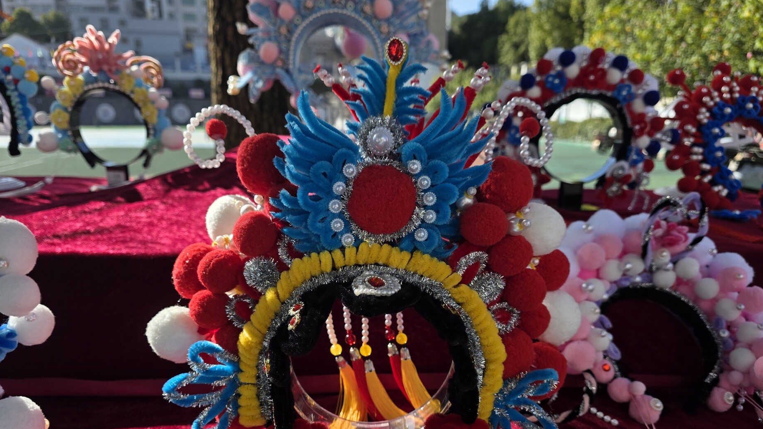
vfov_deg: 43.9
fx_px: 526
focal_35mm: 26
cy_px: 280
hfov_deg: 71.9
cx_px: 377
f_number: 1.7
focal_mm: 6.3
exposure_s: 1/2890
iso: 80
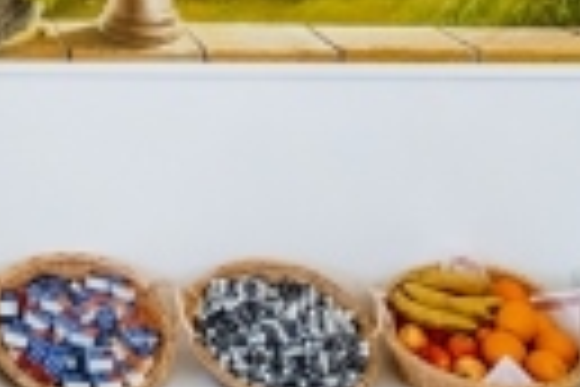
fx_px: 1418
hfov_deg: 21.1
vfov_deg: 14.8
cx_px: -162
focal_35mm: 88
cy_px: -126
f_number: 2.8
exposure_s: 1/60
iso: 1600
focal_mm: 16
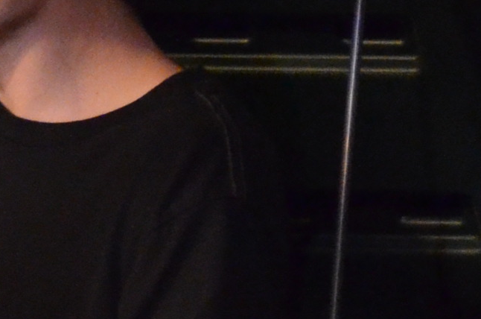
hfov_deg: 1.1
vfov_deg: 0.8
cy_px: 161
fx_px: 24016
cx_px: -599
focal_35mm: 1801
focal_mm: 210
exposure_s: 1/400
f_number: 6.3
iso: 4000
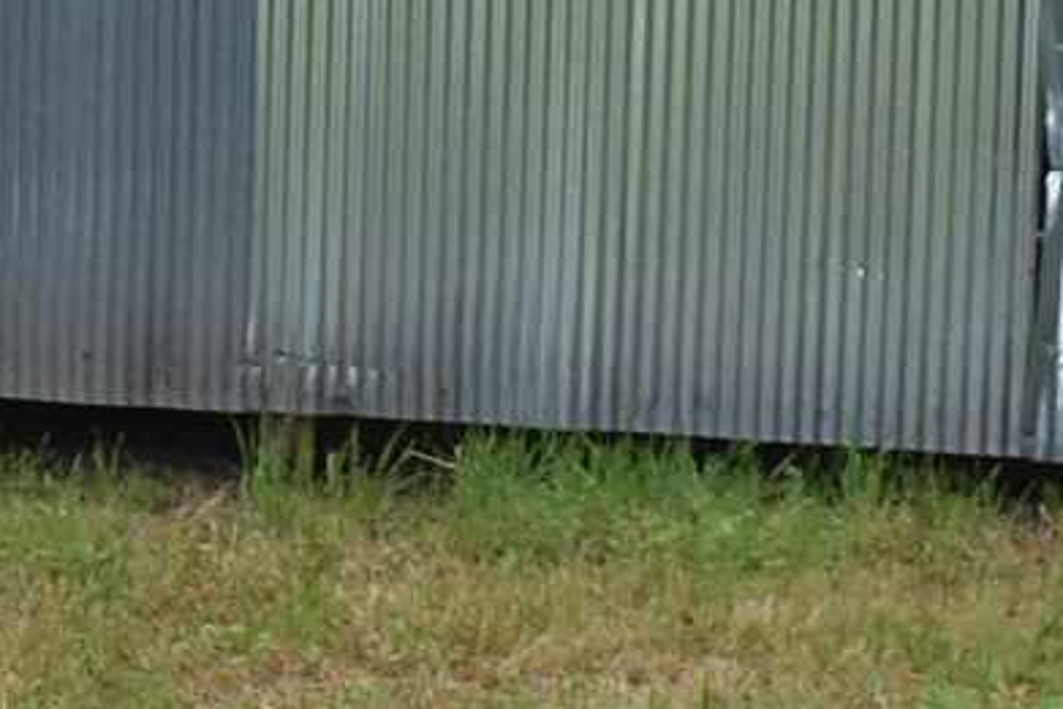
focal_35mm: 212
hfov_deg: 9.3
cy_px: -198
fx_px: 6262
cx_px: -786
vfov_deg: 6.4
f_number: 5.6
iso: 200
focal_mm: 18
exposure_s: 1/250
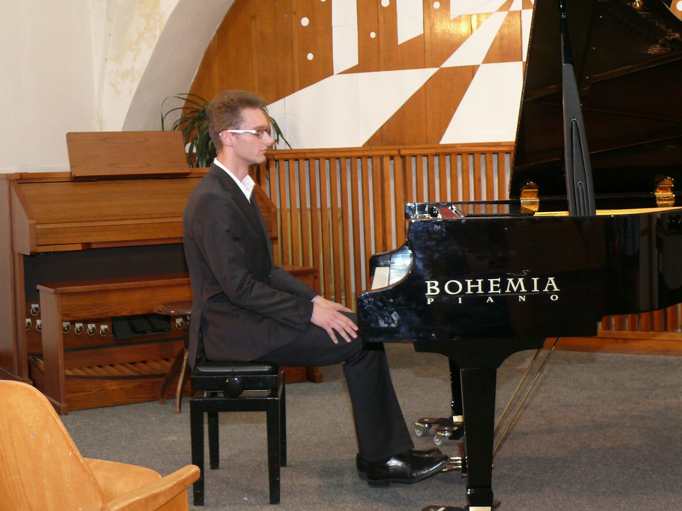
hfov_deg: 31.7
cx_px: 341
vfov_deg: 24.0
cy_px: 256
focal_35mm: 61
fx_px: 1202
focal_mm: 10.1
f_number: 3.2
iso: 200
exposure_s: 1/15
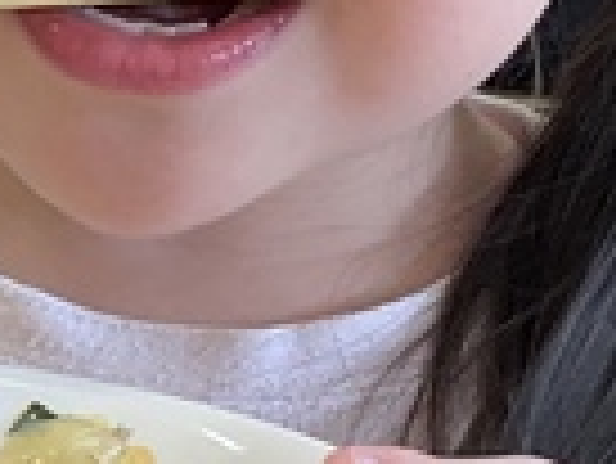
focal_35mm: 212
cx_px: -463
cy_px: 270
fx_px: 3776
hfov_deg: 9.0
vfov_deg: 7.0
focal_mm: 3
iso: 40
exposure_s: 1/60
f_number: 1.8
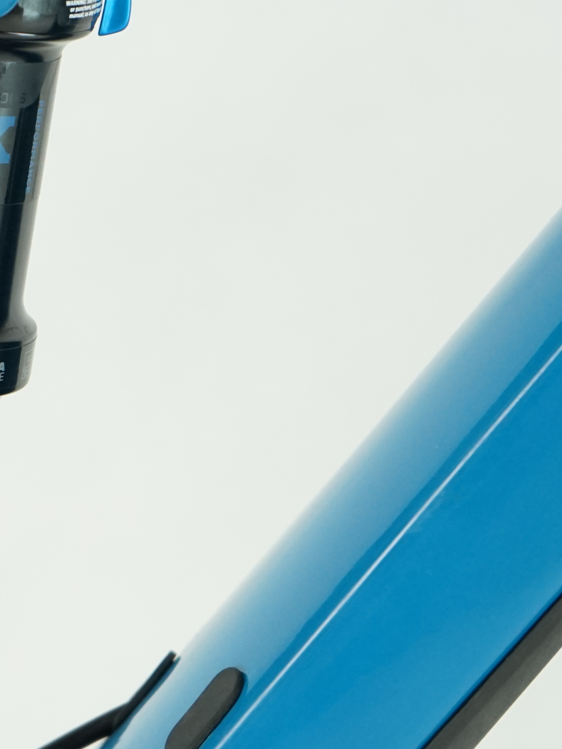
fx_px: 3962
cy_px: 382
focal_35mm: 183
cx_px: -41
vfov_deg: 10.8
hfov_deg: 8.1
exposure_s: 1/200
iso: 1600
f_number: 5.6
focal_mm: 70
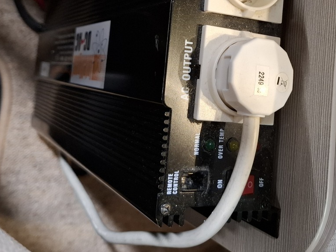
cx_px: 176
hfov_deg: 43.8
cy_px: 53
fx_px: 418
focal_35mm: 43
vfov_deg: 32.7
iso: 640
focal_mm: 5.54
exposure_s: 1/25
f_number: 1.8
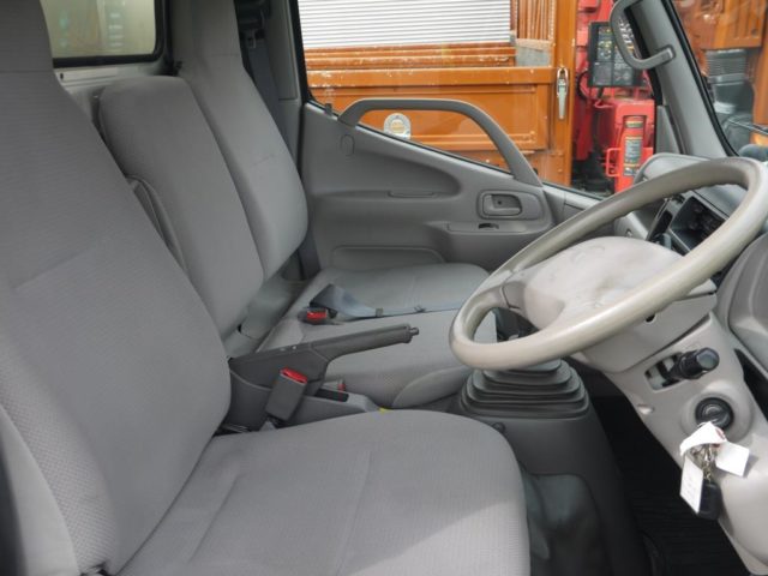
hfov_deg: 49.0
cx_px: 384
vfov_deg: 37.7
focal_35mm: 38
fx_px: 843
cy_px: 288
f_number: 5
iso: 160
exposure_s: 1/160
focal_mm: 19
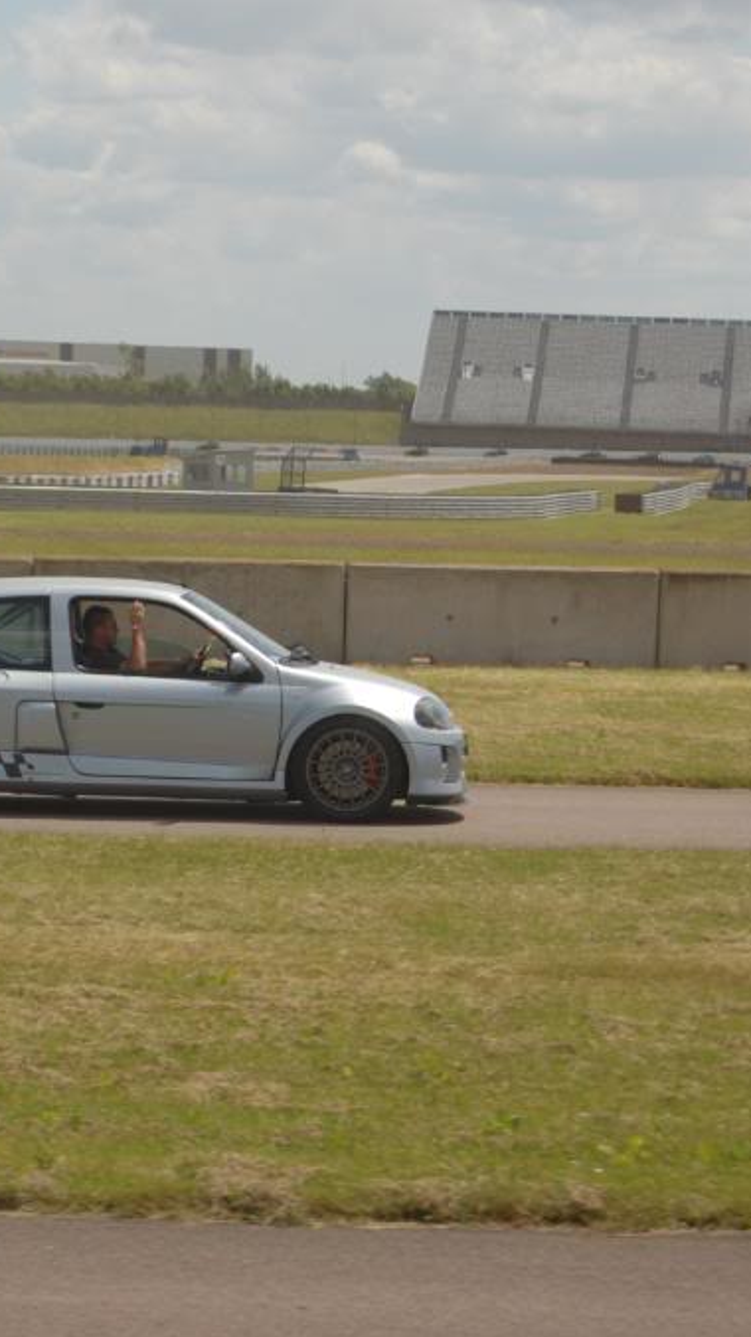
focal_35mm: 131
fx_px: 4633
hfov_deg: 9.2
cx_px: 101
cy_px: 668
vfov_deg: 16.4
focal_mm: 55
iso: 200
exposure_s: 1/640
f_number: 5.6
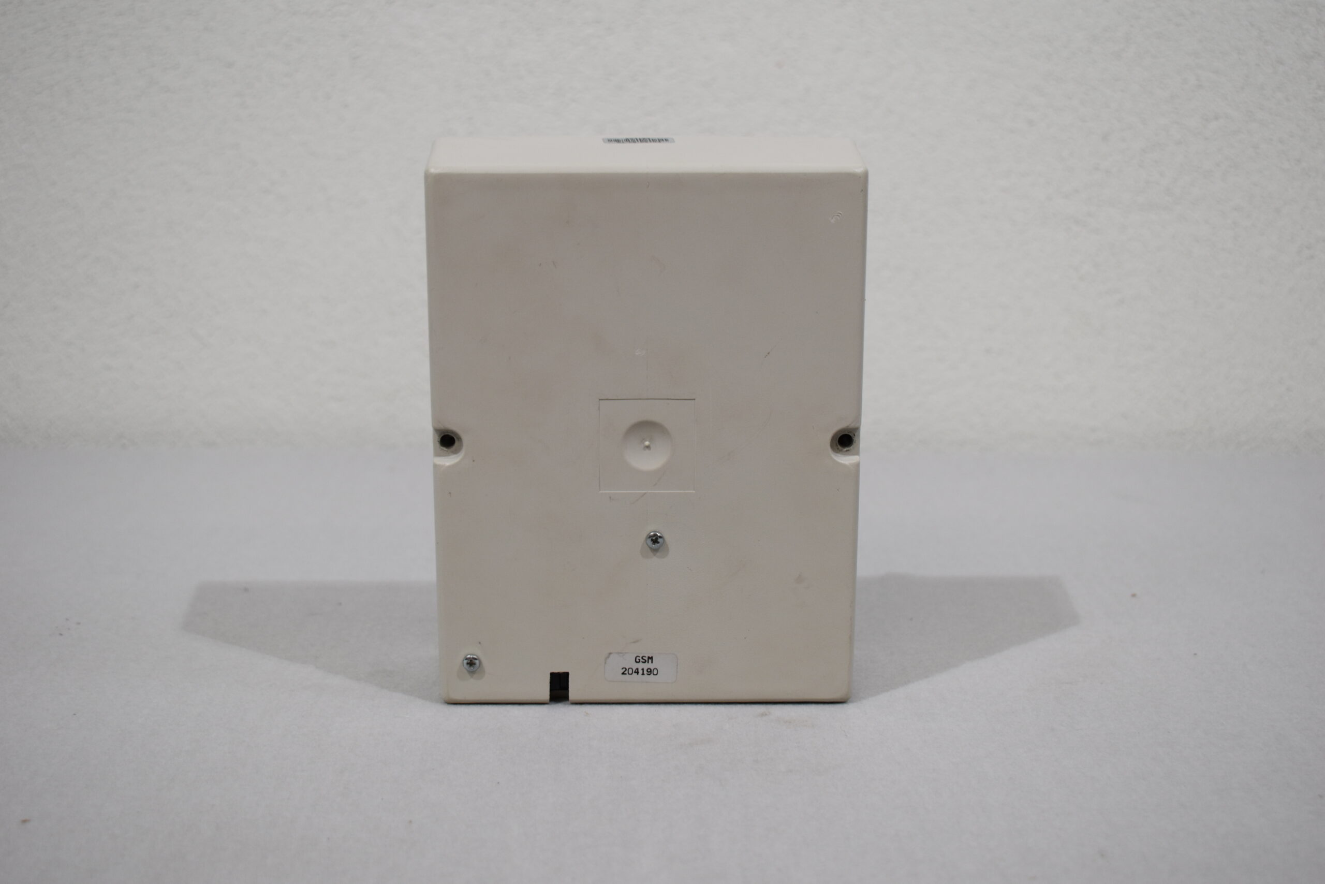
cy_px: 442
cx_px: 662
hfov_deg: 41.1
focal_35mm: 48
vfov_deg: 28.1
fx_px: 1767
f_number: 5.6
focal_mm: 32
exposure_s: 1/125
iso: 360
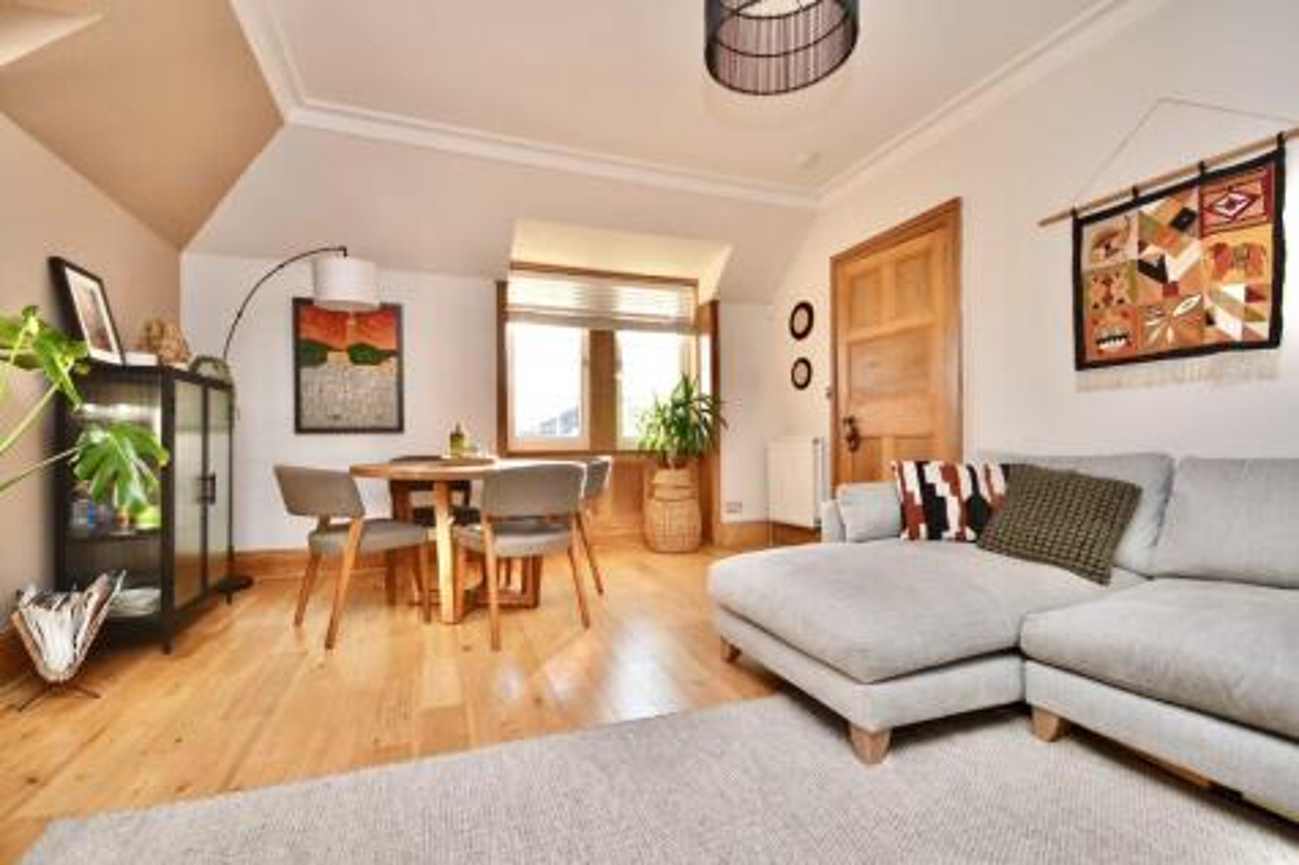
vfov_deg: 77.3
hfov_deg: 100.4
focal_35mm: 15
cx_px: 650
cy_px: 432
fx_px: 541
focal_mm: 10
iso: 200
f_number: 4
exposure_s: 1/60
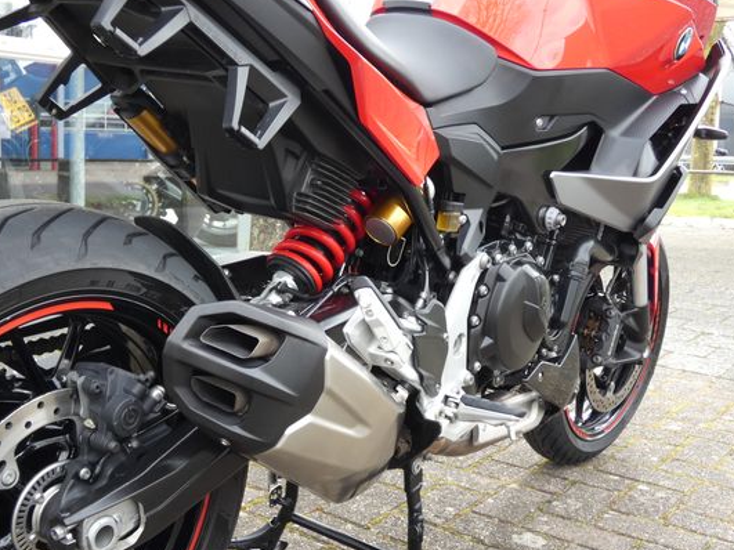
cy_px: 292
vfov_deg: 30.9
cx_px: 322
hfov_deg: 40.4
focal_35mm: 47
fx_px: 996
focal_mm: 7.1
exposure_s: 1/80
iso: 100
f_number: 3.6
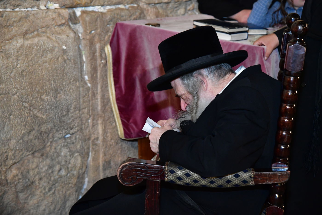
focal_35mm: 85
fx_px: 760
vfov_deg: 16.1
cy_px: 108
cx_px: 161
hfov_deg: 23.9
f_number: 5.6
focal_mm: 85
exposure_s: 1/160
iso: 6400
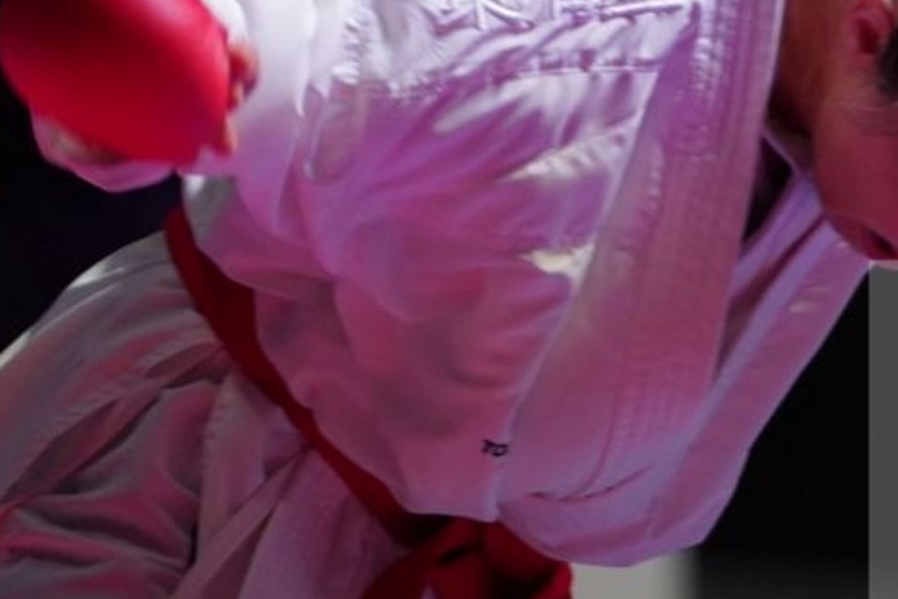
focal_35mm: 574
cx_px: 1046
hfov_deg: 3.6
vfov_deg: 2.4
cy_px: -241
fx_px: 14317
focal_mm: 151
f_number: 2.8
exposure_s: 1/1000
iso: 2000
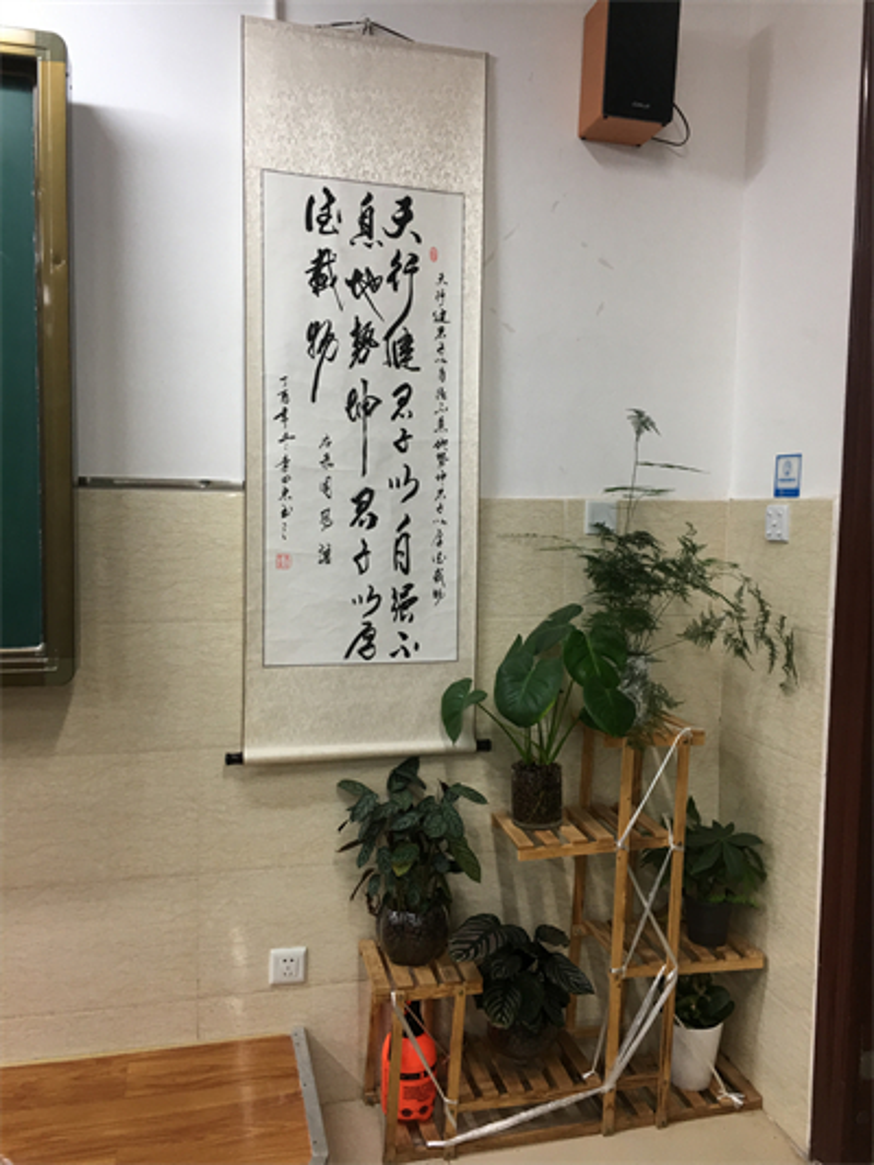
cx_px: 437
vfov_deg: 61.6
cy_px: 582
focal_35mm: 29
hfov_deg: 48.2
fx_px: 976
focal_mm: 4.15
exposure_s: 1/17
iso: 32
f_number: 2.2
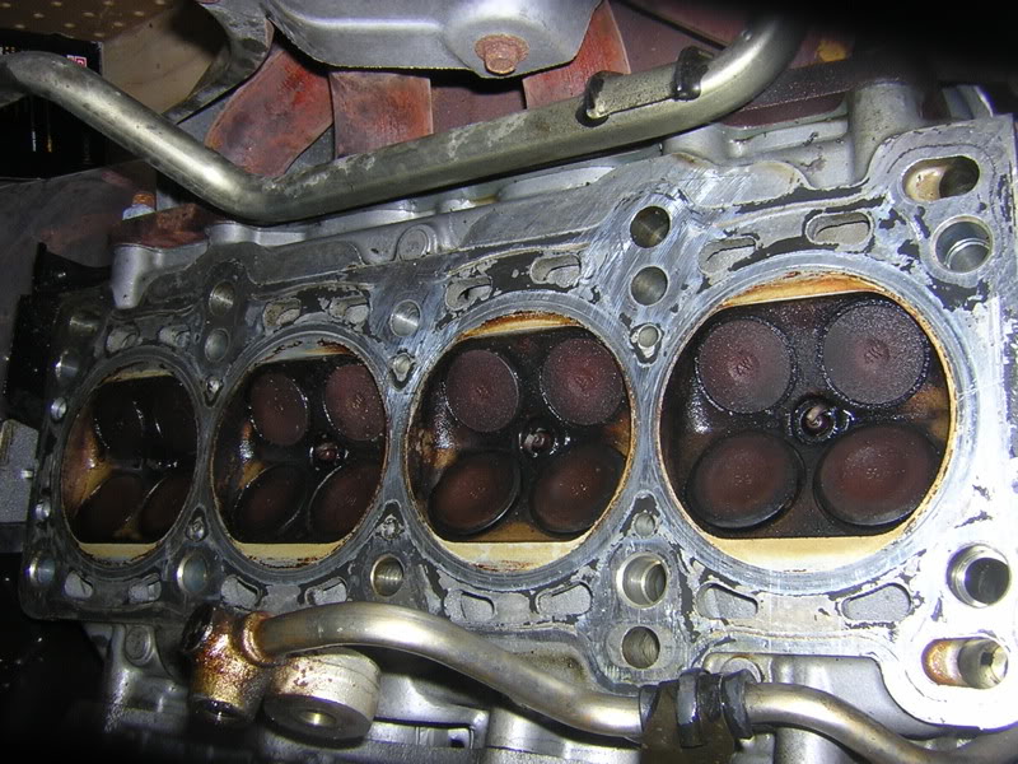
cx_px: 509
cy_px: 382
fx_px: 1059
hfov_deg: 51.4
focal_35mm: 36
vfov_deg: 39.7
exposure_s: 1/60.1
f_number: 5.2
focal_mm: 4.7
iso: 100
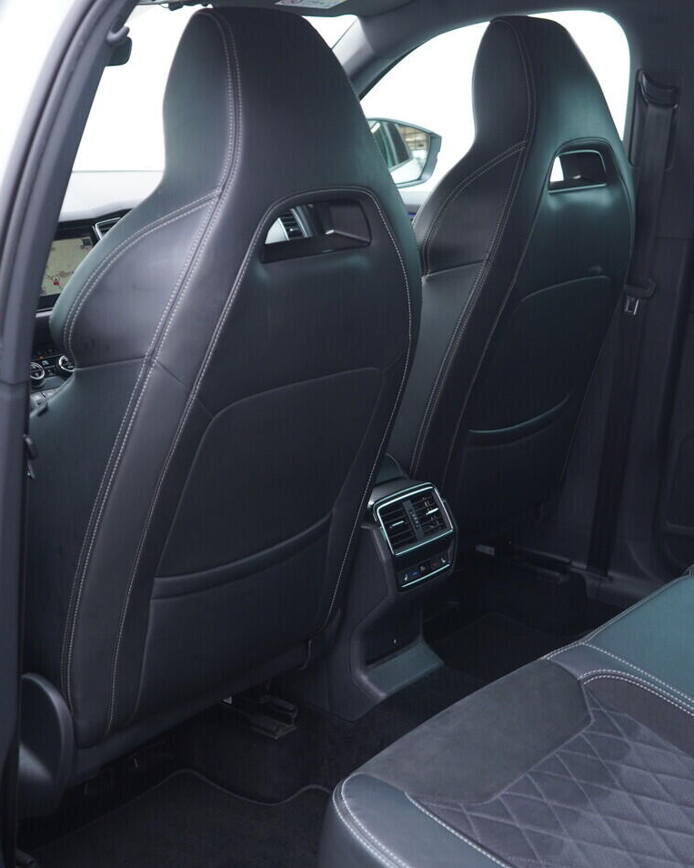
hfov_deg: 29.5
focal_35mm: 51
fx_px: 1310
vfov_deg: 36.7
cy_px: 436
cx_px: 453
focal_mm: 24
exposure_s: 1/40
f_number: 2.8
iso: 320
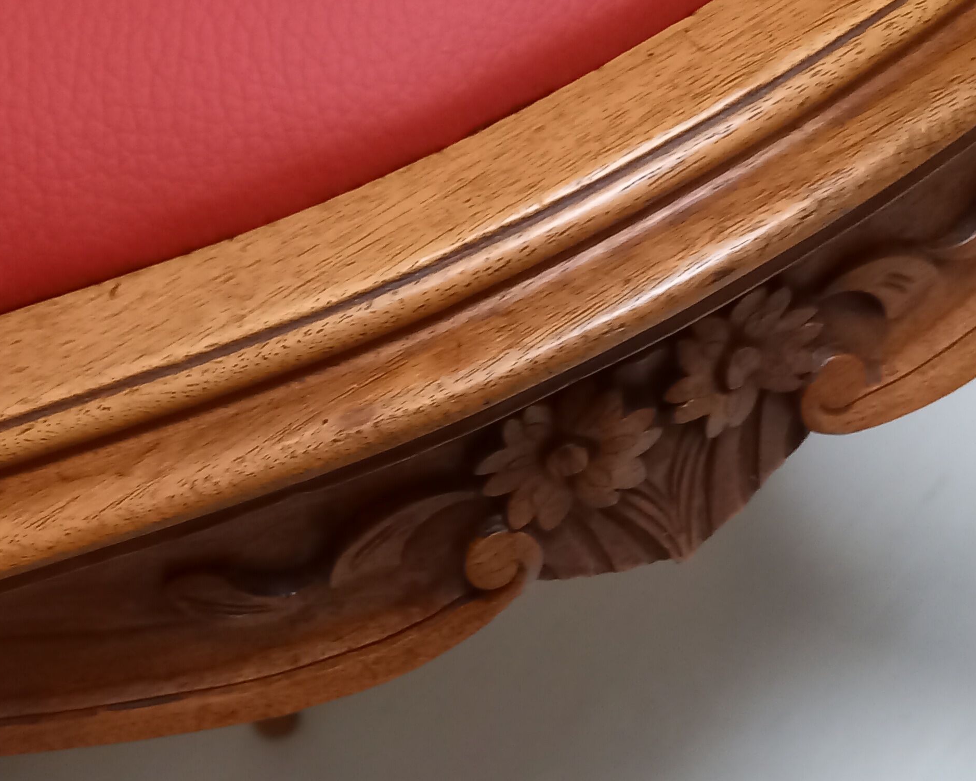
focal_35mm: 52
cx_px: 469
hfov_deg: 36.0
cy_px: 554
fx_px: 1502
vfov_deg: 28.8
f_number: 1.8
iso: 640
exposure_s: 1/25
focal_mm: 4.65
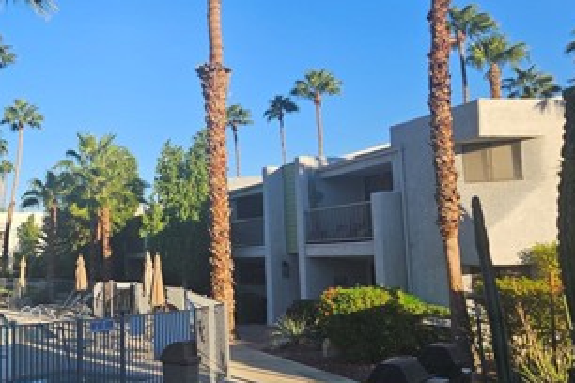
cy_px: 195
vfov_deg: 27.0
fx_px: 799
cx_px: 45
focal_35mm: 50
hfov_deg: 36.8
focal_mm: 5.4
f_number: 1.8
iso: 25
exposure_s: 1/1058
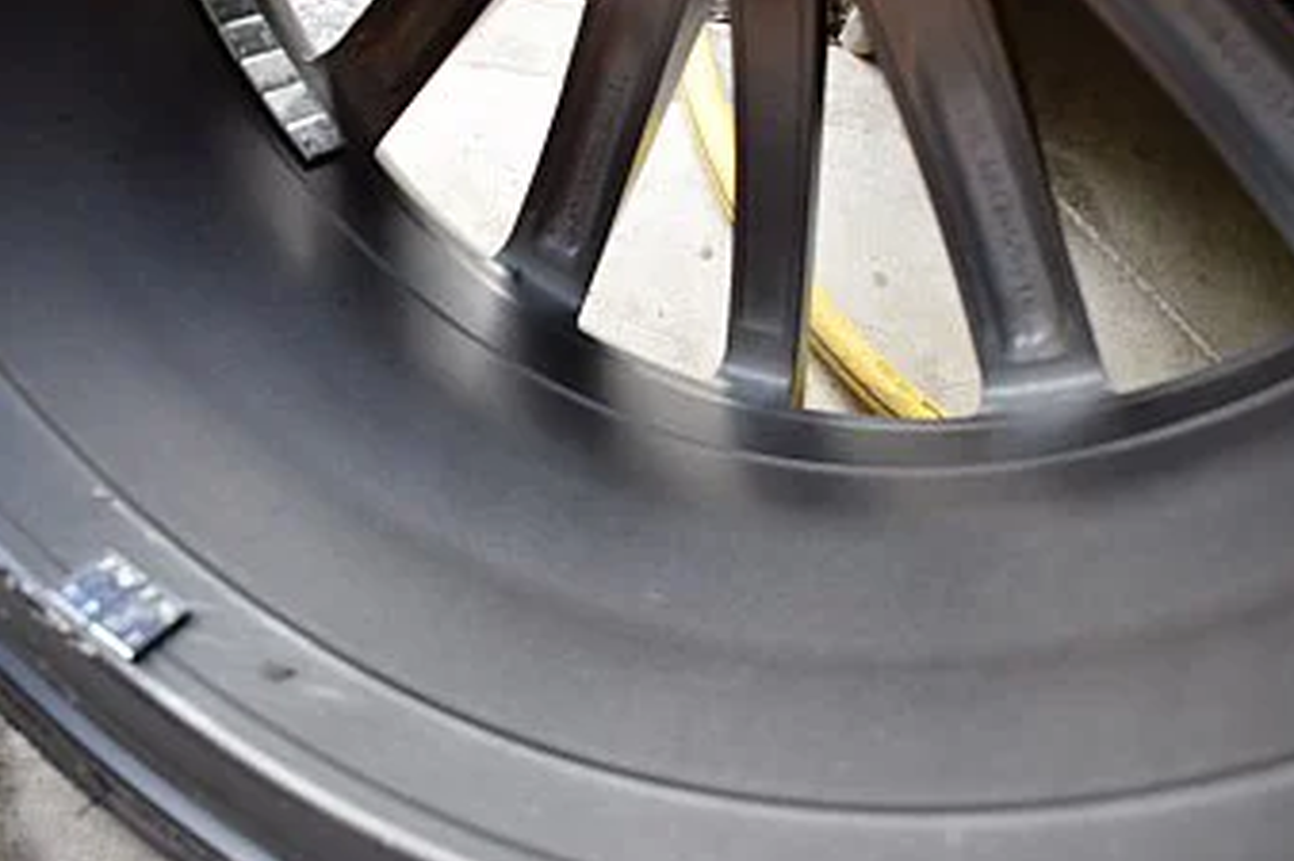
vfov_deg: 41.0
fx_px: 1150
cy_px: 492
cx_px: 639
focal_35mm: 32
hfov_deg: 58.7
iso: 400
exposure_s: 1/80
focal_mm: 18
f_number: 4.5
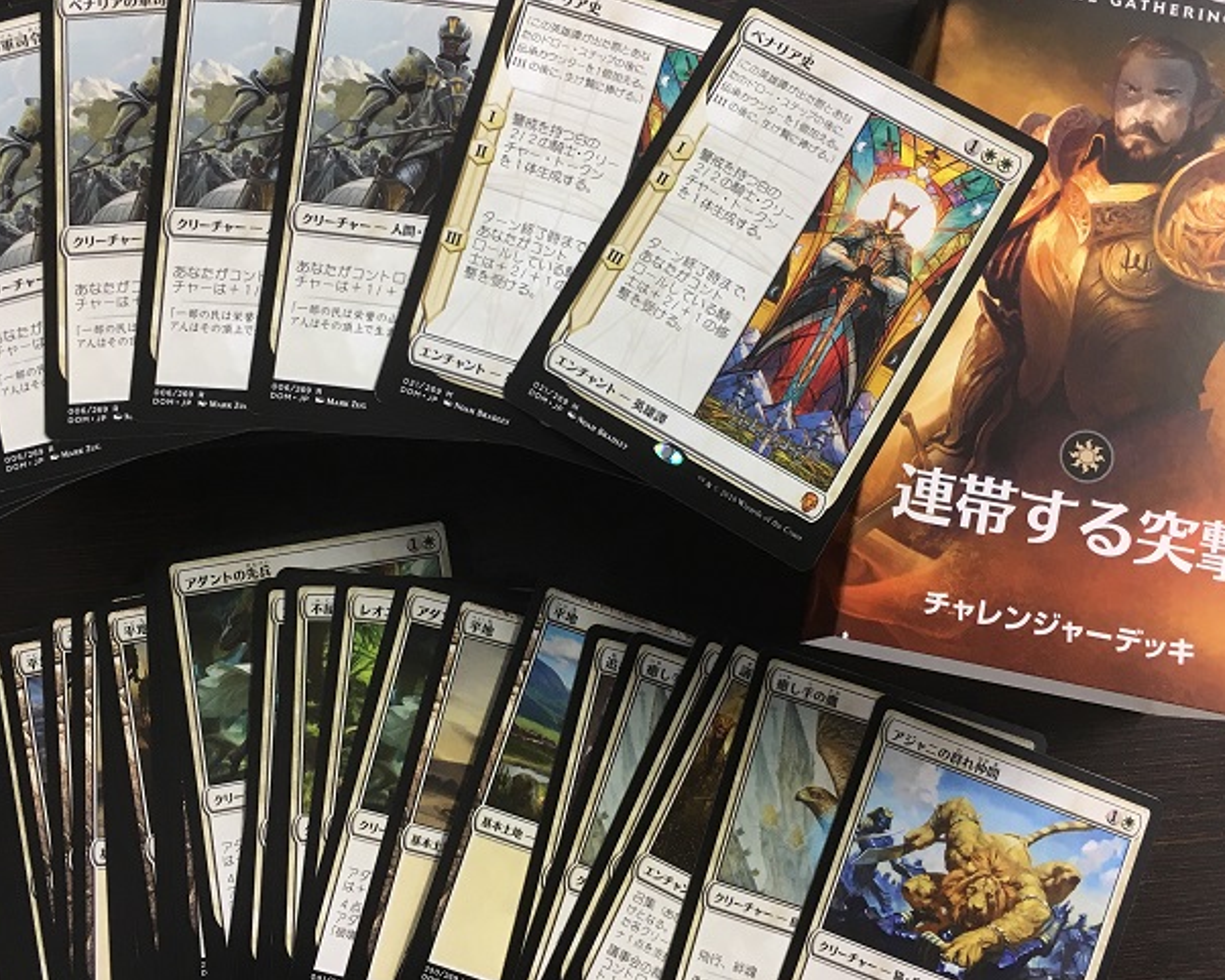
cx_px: 566
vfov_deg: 38.2
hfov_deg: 46.8
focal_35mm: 39
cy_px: 494
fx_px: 1414
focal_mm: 4.15
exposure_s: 1/33
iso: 80
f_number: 2.2
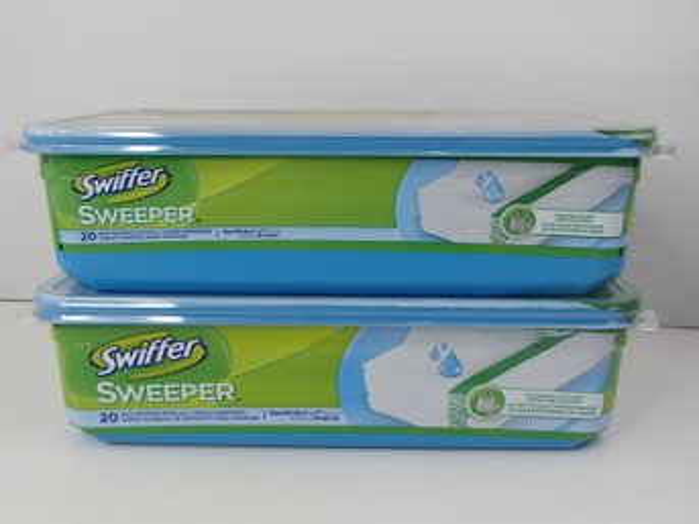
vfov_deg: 38.6
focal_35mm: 37
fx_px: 747
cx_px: 350
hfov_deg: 50.2
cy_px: 262
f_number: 4.7
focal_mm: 6.64
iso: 320
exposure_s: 1/160
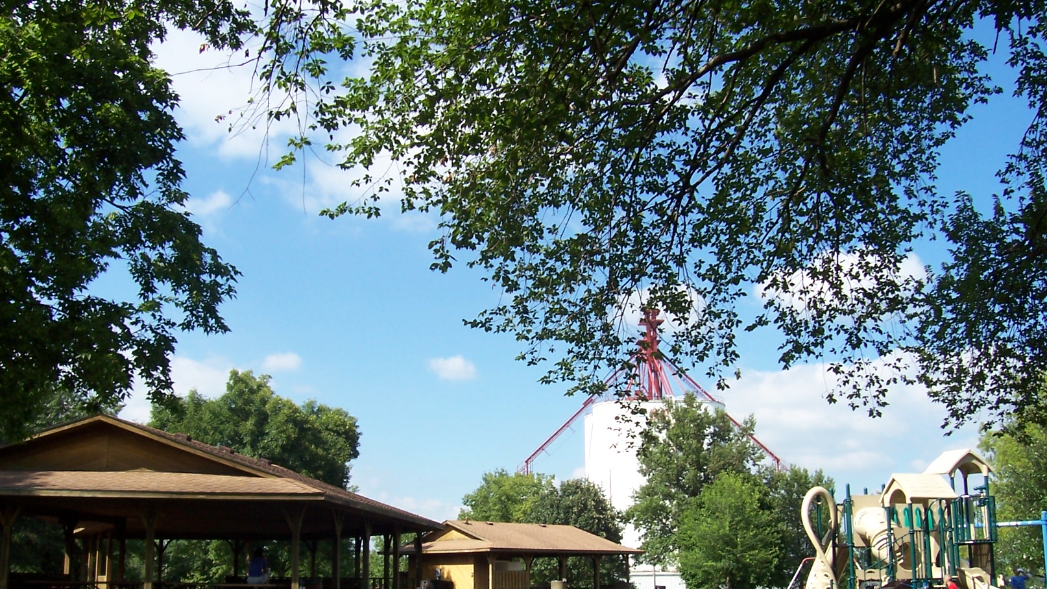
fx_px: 1055
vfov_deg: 31.0
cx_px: 519
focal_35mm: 38
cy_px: 391
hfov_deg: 52.8
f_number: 5.6
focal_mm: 5.6
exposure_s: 1/350
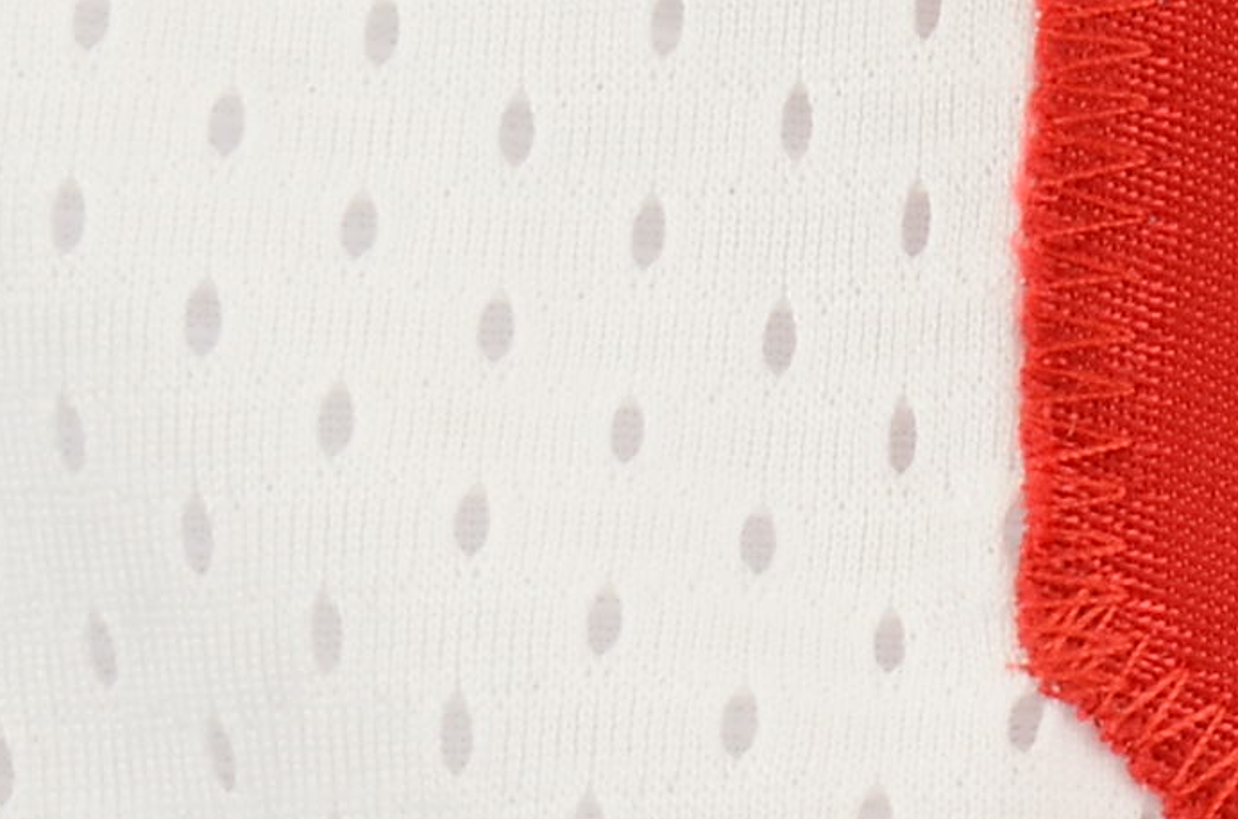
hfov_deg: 4.6
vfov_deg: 3.1
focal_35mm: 441
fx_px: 15119
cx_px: 3081
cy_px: 699
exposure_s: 1/60
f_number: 16
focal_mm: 55
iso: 320
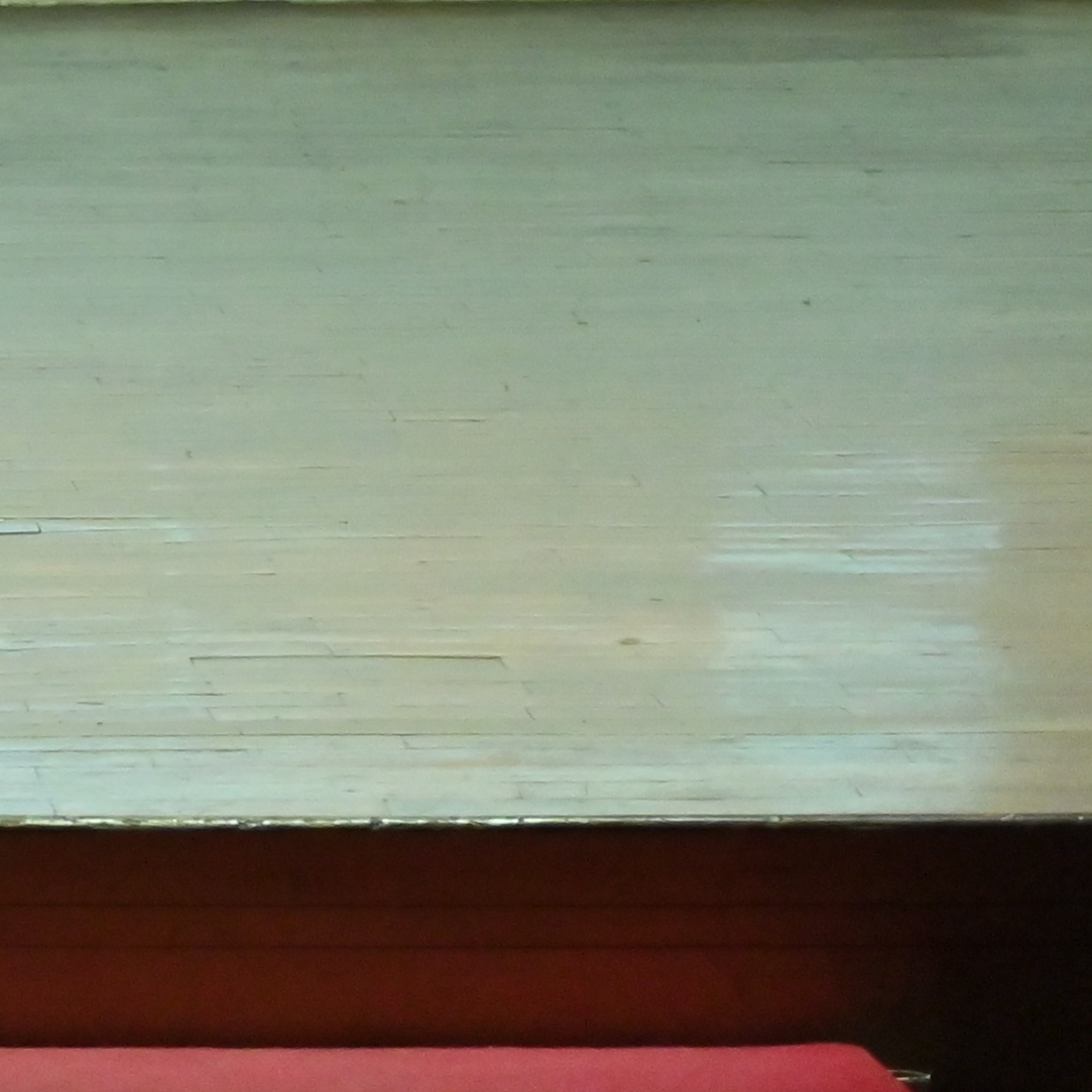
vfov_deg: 5.2
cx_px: -1804
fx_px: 11849
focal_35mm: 332
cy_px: -767
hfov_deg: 5.1
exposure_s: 1/125
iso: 2000
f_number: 4
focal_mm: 70
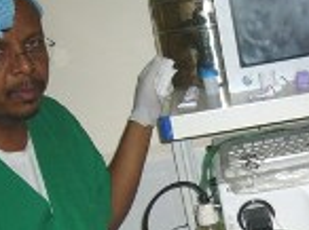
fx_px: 793
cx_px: 244
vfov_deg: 16.2
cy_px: 230
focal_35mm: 89
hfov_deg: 21.8
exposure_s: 1/30
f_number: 2.8
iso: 100
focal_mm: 5.8
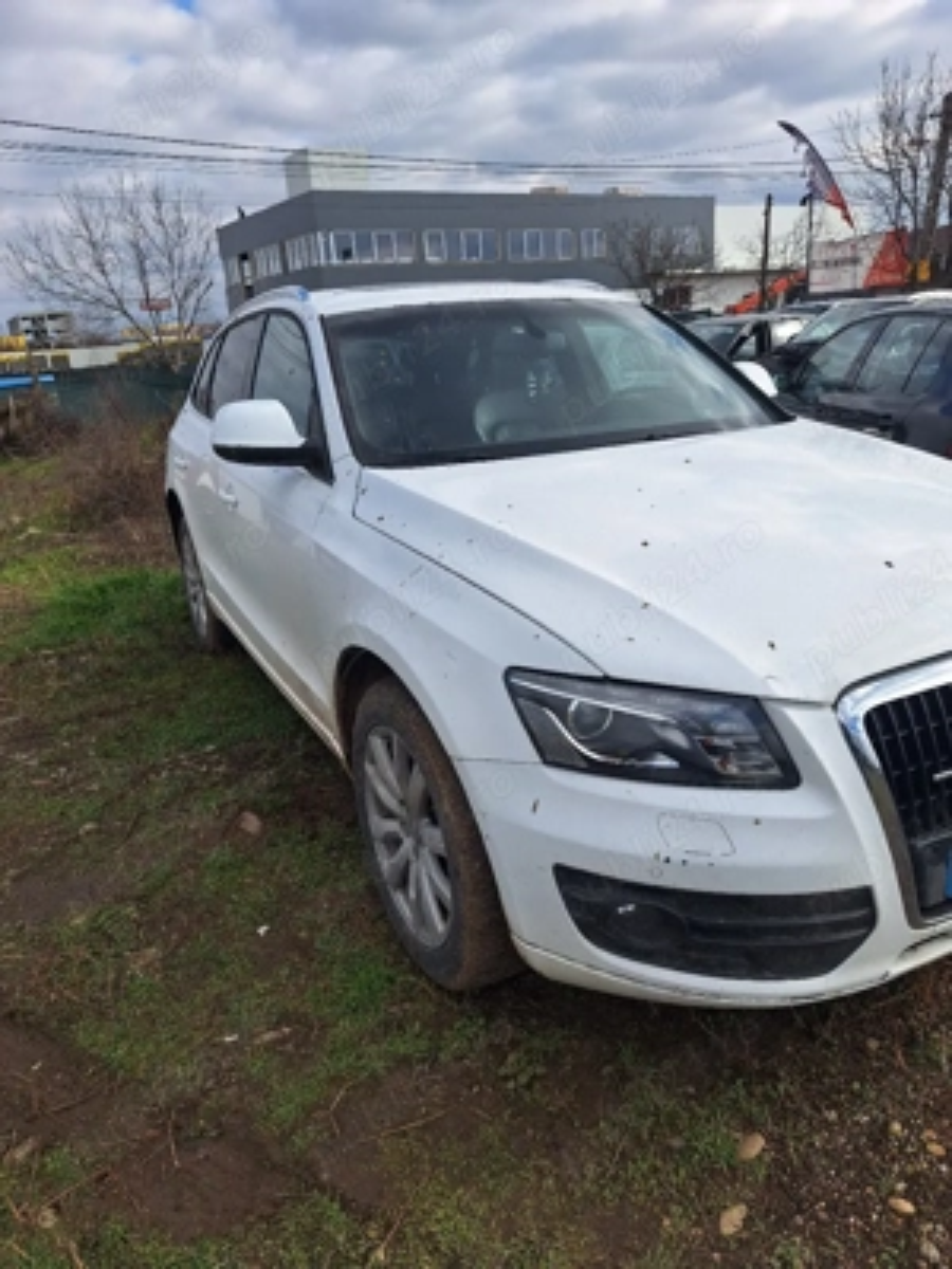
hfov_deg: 58.9
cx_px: 476
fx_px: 843
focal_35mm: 23
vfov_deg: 73.9
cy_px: 634
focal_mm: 5.54
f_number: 1.8
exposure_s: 1/2500
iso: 40
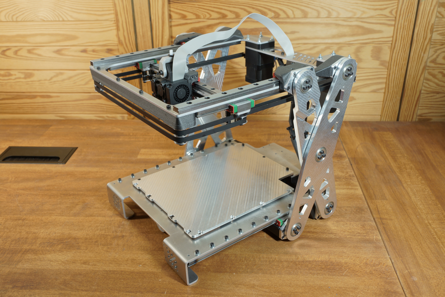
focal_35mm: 36
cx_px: 222
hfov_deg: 53.1
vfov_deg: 36.9
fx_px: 445
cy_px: 148
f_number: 8
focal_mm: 24
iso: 100
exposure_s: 2
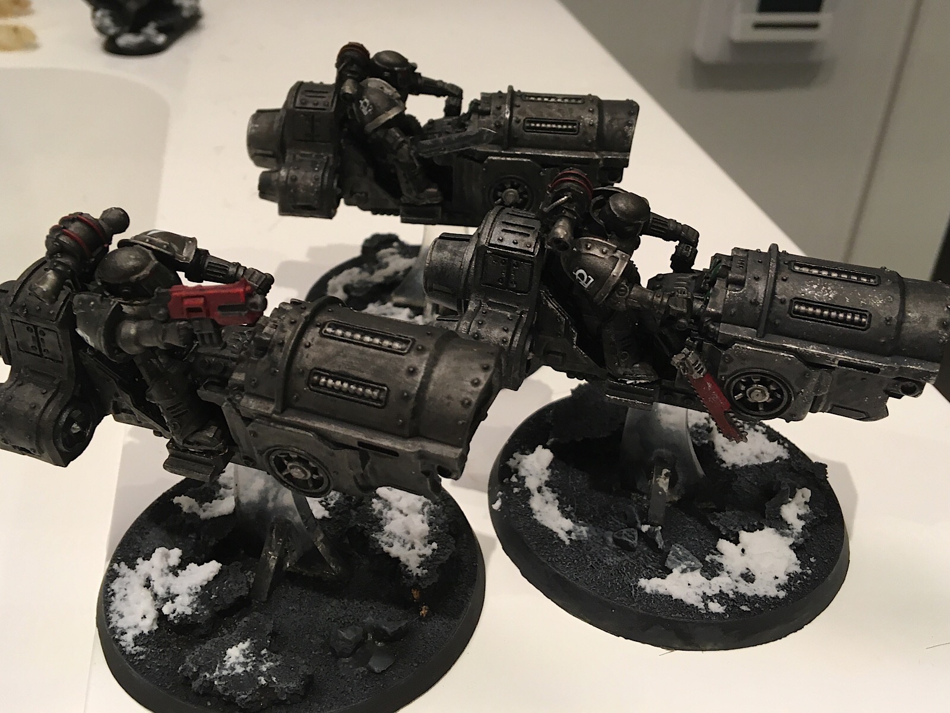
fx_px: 796
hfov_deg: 61.7
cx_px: 475
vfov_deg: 48.2
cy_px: 356
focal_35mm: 29
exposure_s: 1/33
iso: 80
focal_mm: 4.15
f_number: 2.2
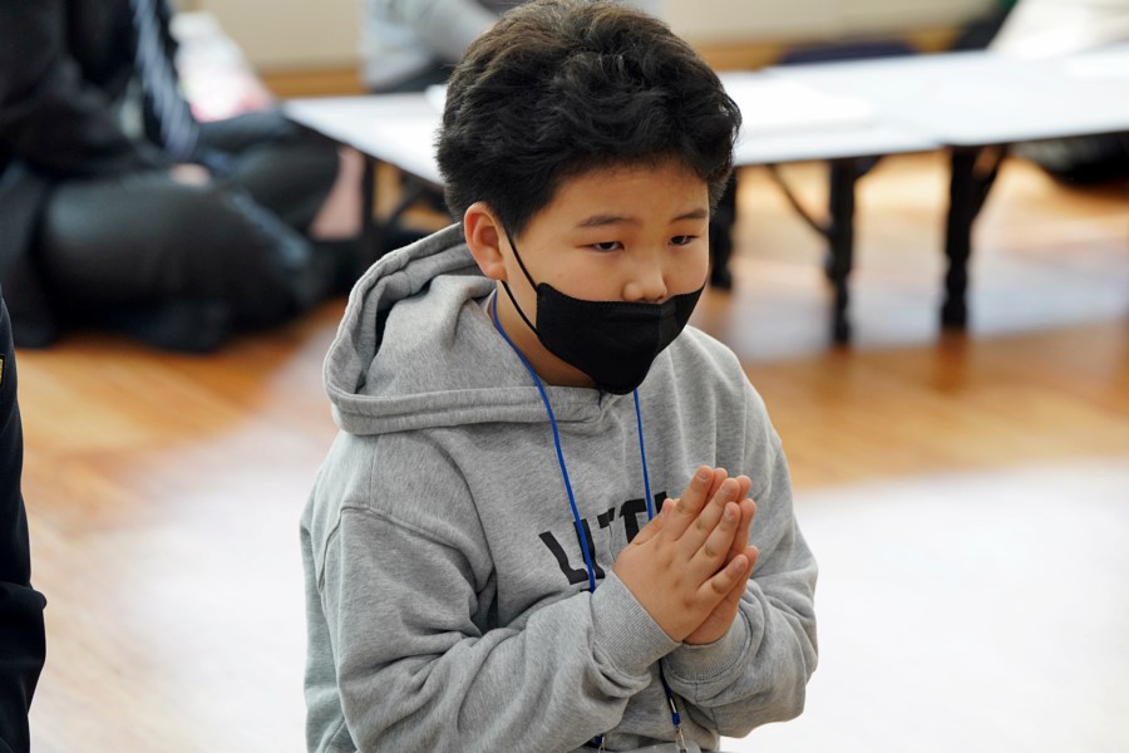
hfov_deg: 15.5
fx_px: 4139
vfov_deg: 10.4
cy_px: 376
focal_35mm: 132
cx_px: 564
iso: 1250
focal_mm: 132
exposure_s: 1/160
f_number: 4
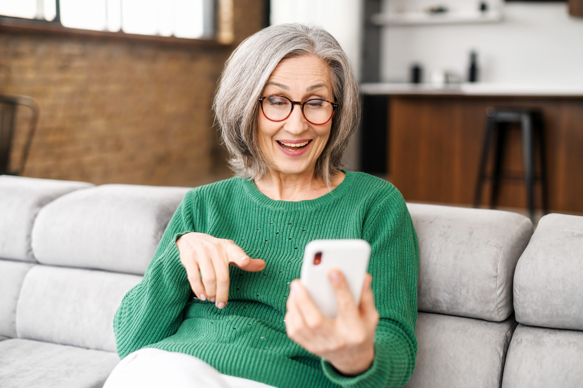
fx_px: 809
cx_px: 292
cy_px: 194
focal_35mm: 50
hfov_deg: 39.6
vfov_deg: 27.0
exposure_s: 1/640
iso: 450
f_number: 2.5
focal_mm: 50
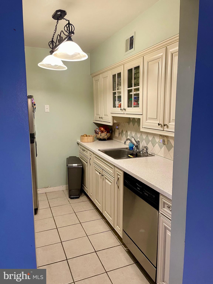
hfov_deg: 53.1
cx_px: 106
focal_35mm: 26
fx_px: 213
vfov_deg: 67.3
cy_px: 142
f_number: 1.6
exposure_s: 1/60
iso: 200
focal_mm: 4.2
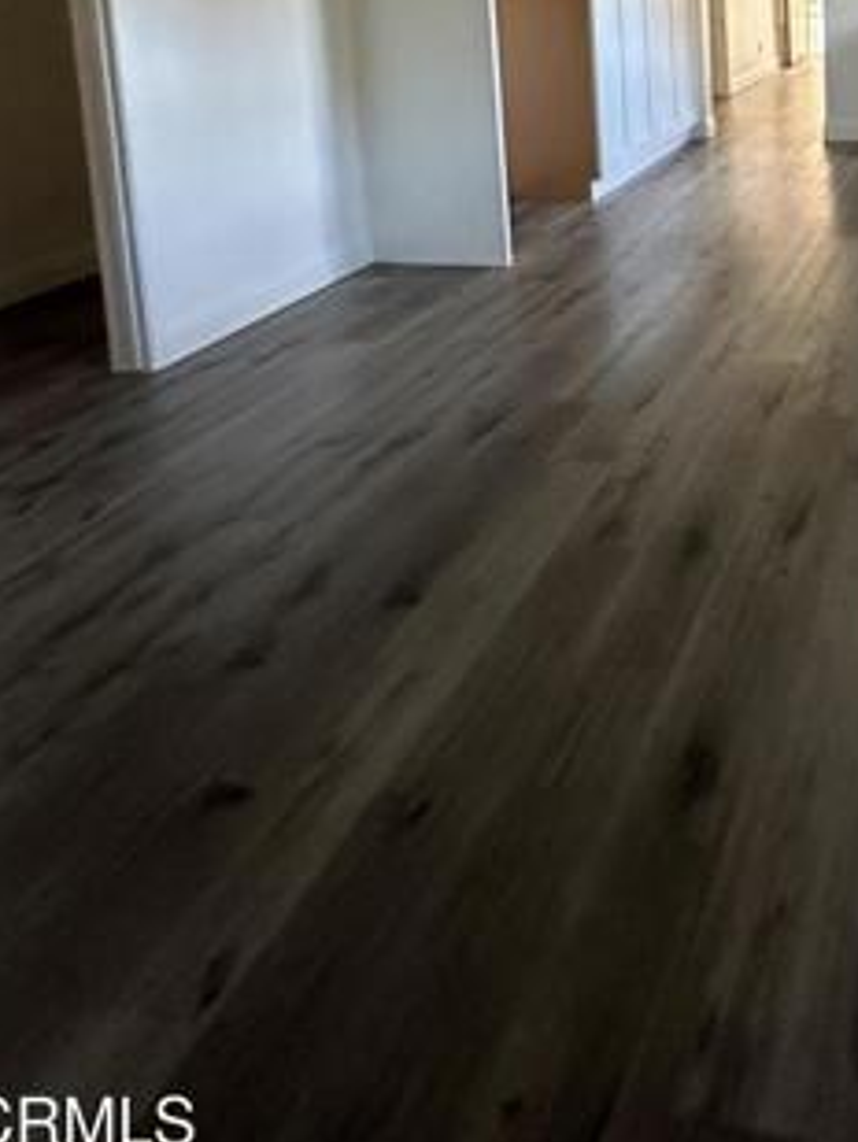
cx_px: 847
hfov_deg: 42.1
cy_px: 48
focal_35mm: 29
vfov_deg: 51.7
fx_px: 958
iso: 640
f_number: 2.2
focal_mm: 2.22
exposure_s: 1/60
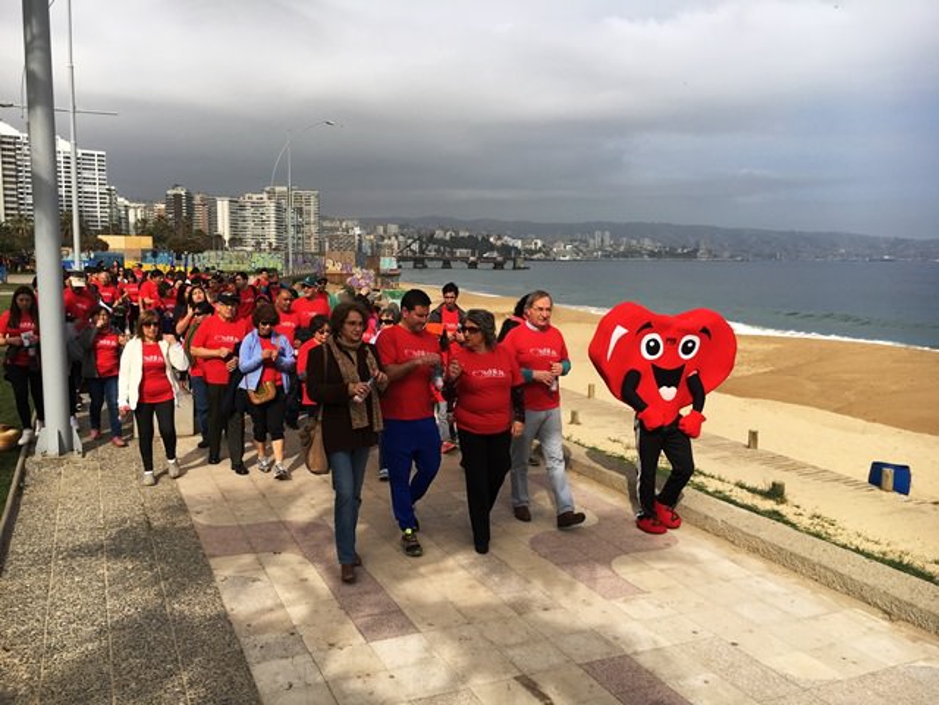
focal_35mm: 29
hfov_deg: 61.7
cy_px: 352
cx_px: 470
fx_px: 787
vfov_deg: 48.2
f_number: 2.2
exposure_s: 1/1972
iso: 25
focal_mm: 4.15
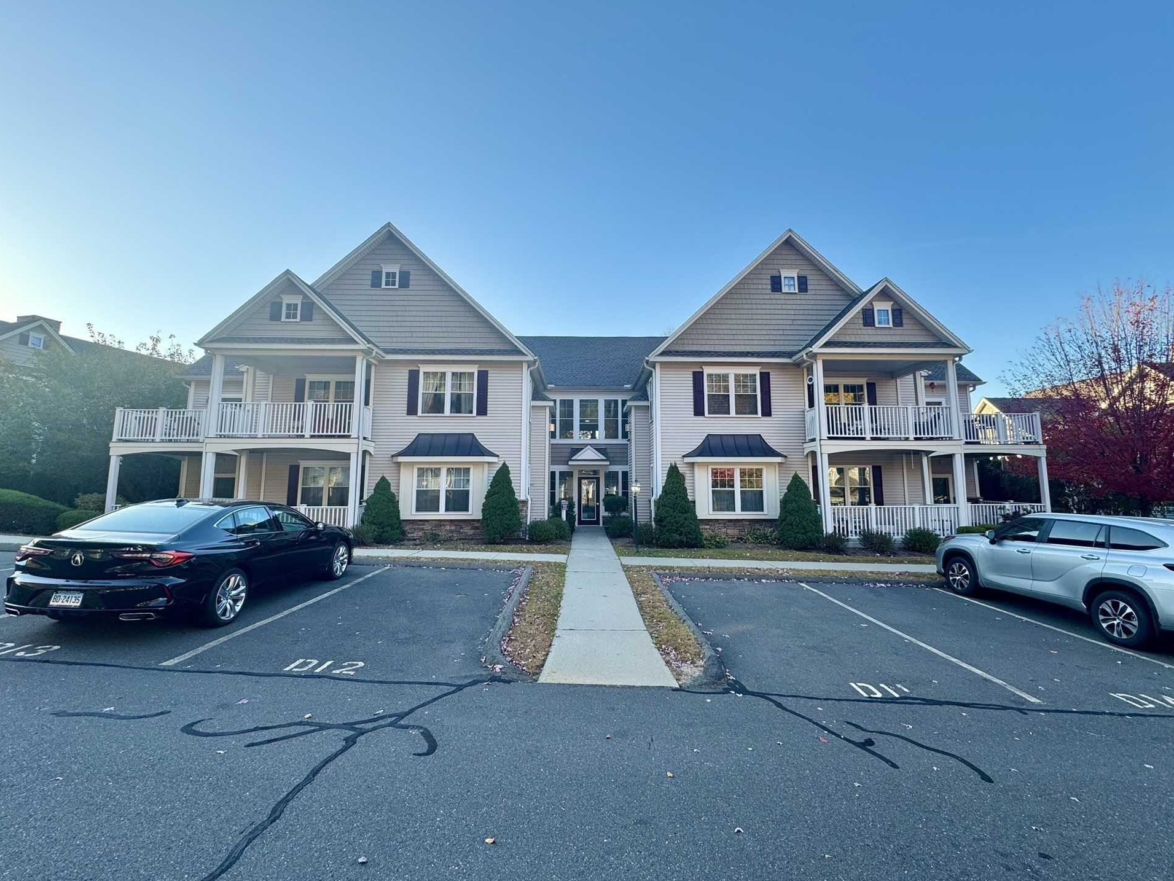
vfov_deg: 81.8
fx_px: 509
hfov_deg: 98.2
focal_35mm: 15
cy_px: 431
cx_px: 597
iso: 40
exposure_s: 1/290
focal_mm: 2.22
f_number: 2.2
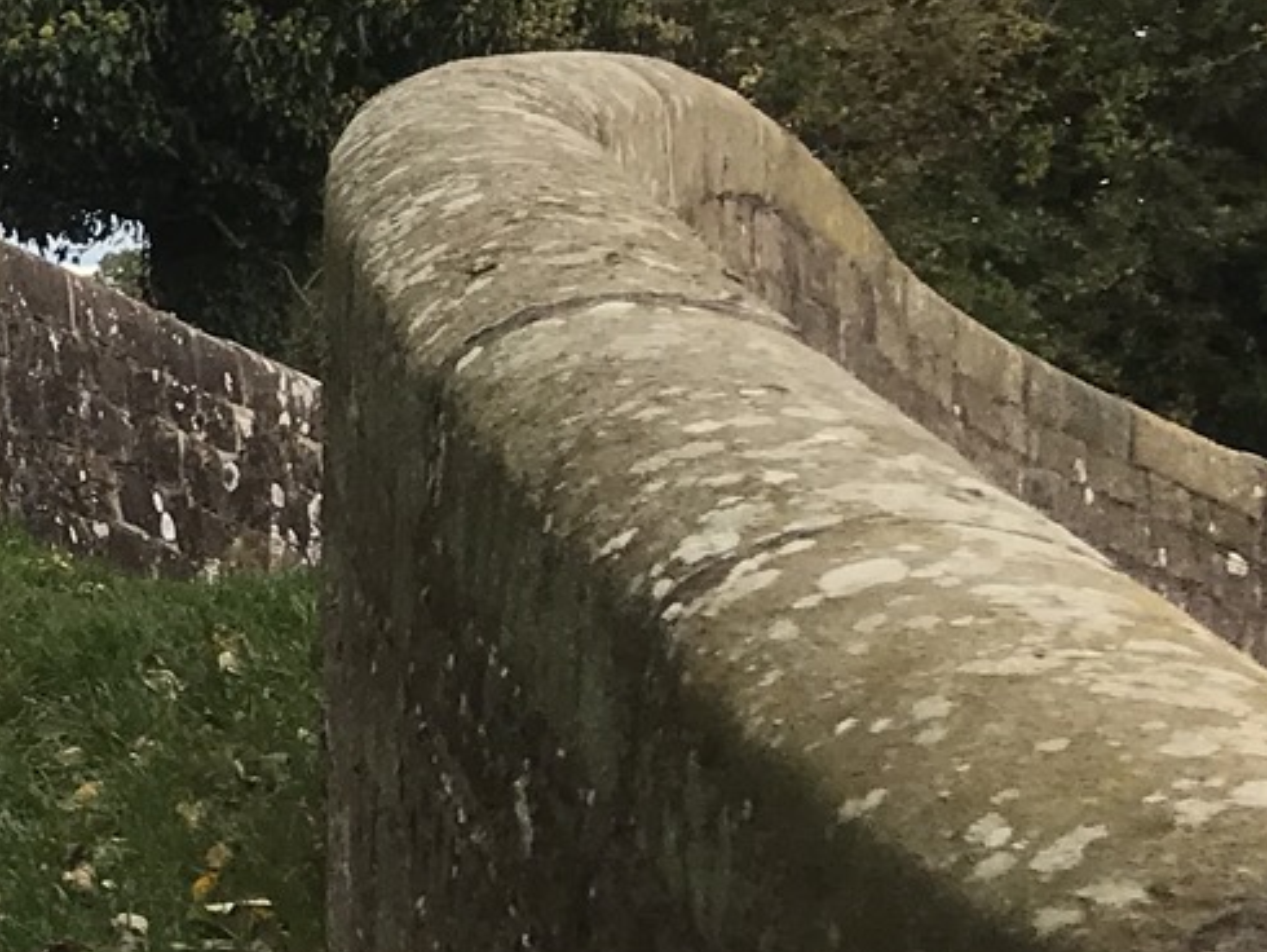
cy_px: 577
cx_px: -1306
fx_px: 4284
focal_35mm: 117
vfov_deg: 12.7
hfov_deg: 14.0
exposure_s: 1/699
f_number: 1.8
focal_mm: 3.99
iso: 20
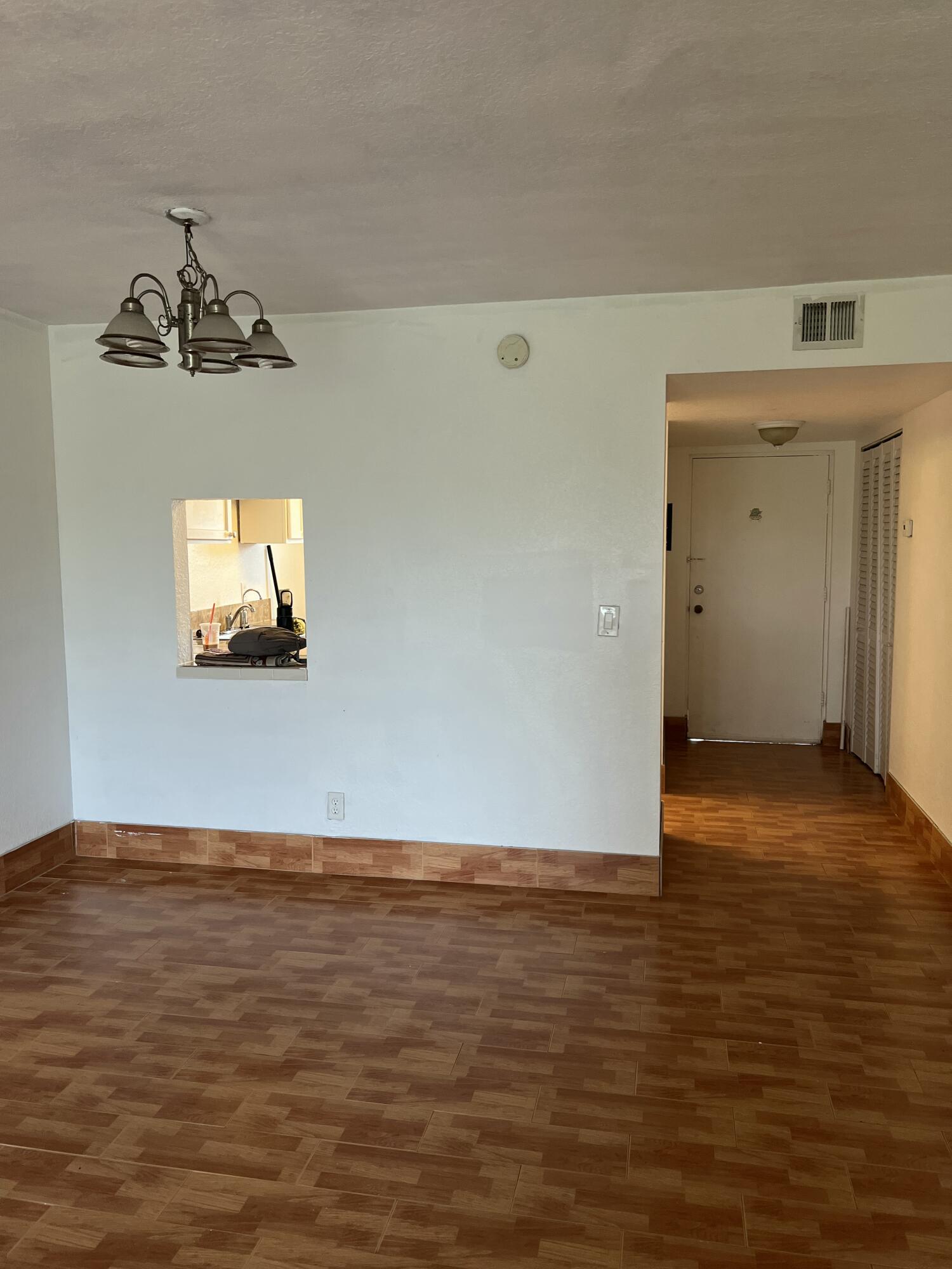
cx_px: 476
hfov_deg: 53.1
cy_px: 634
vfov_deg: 67.3
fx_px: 953
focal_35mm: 26
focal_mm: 5.7
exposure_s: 1/121
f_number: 1.5
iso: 125
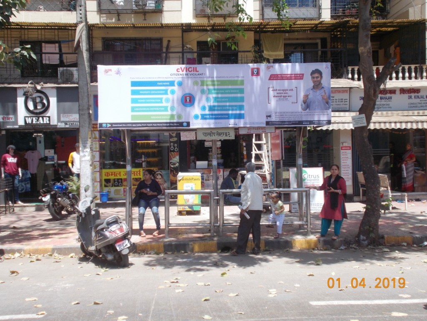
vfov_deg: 32.9
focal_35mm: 44
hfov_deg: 42.9
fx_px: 543
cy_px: 160
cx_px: 214
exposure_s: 1/250
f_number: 4.2
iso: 80
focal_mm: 7.9
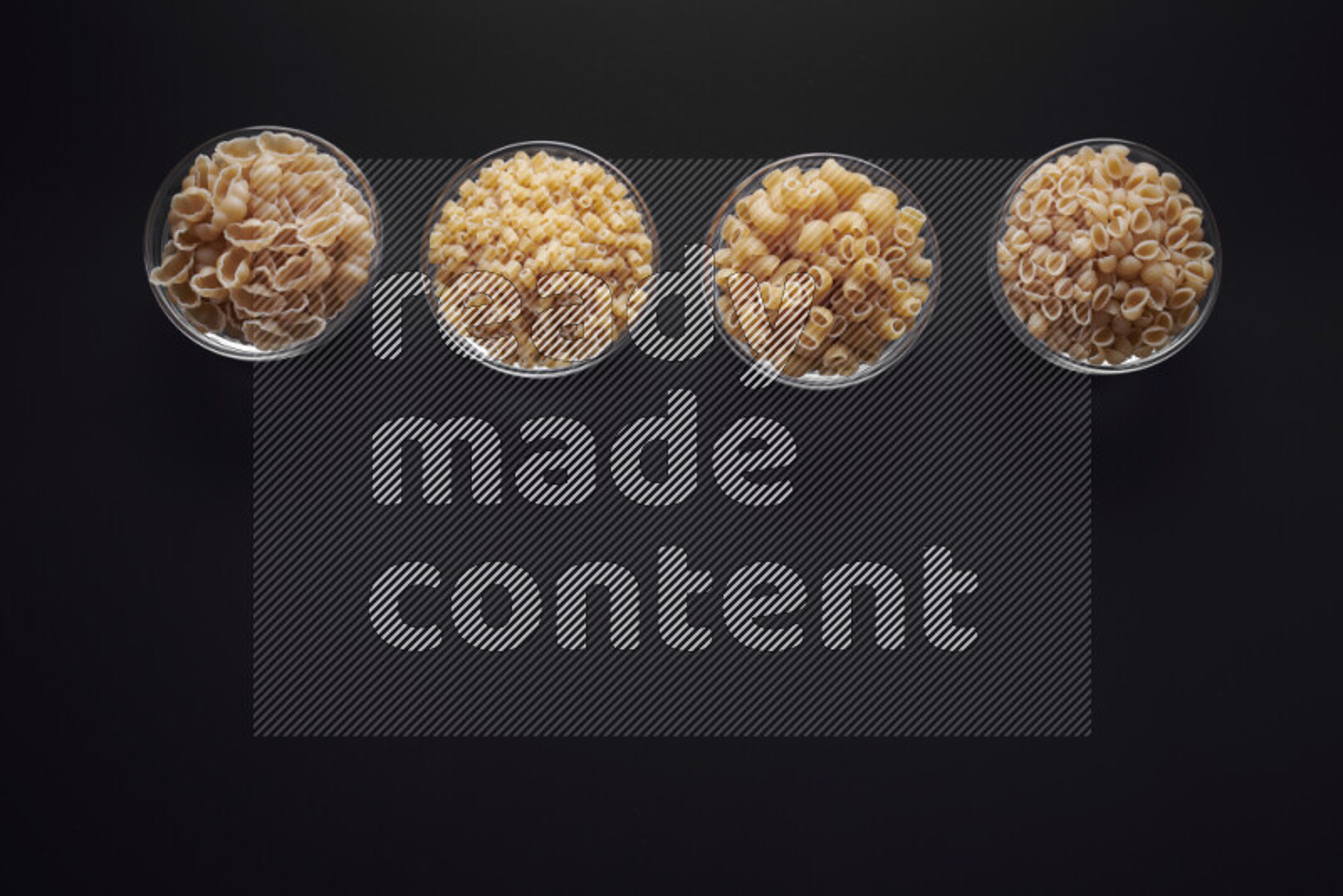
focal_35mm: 50
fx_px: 1866
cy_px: 448
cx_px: 672
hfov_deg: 39.6
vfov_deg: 27.0
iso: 100
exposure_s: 1/100
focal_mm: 50
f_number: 8
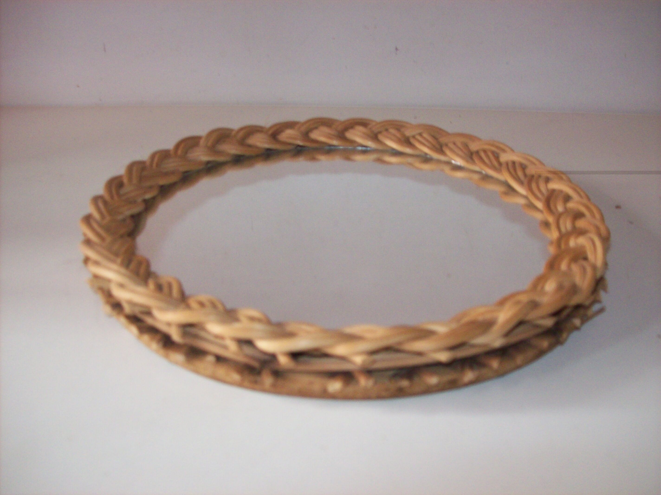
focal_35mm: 36
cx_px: 330
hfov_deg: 51.4
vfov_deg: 39.6
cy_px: 248
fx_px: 687
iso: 200
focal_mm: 6
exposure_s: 1/64
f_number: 2.7
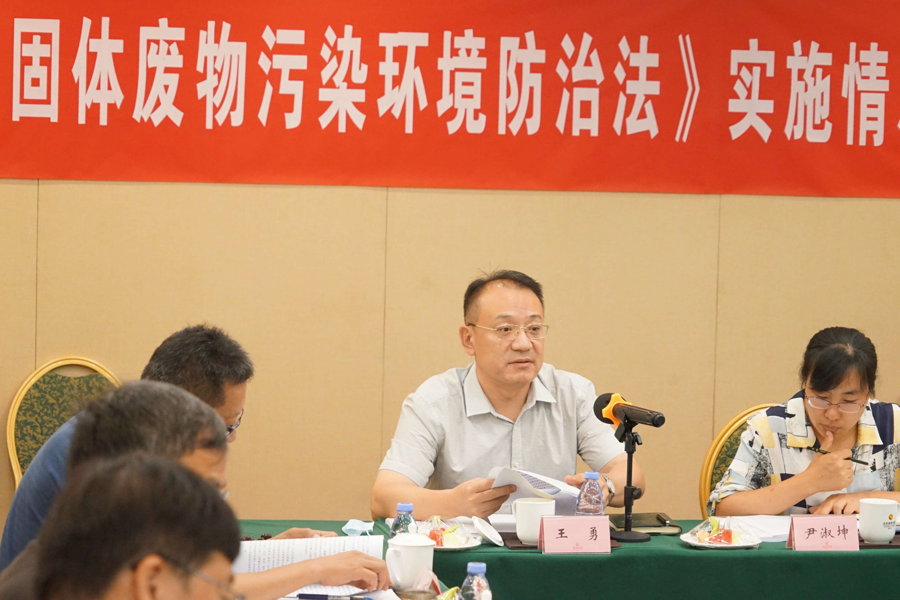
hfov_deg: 18.6
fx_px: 2750
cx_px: 450
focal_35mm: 110
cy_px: 300
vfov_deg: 12.5
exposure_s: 1/125
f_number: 6.3
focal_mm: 110
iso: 6400
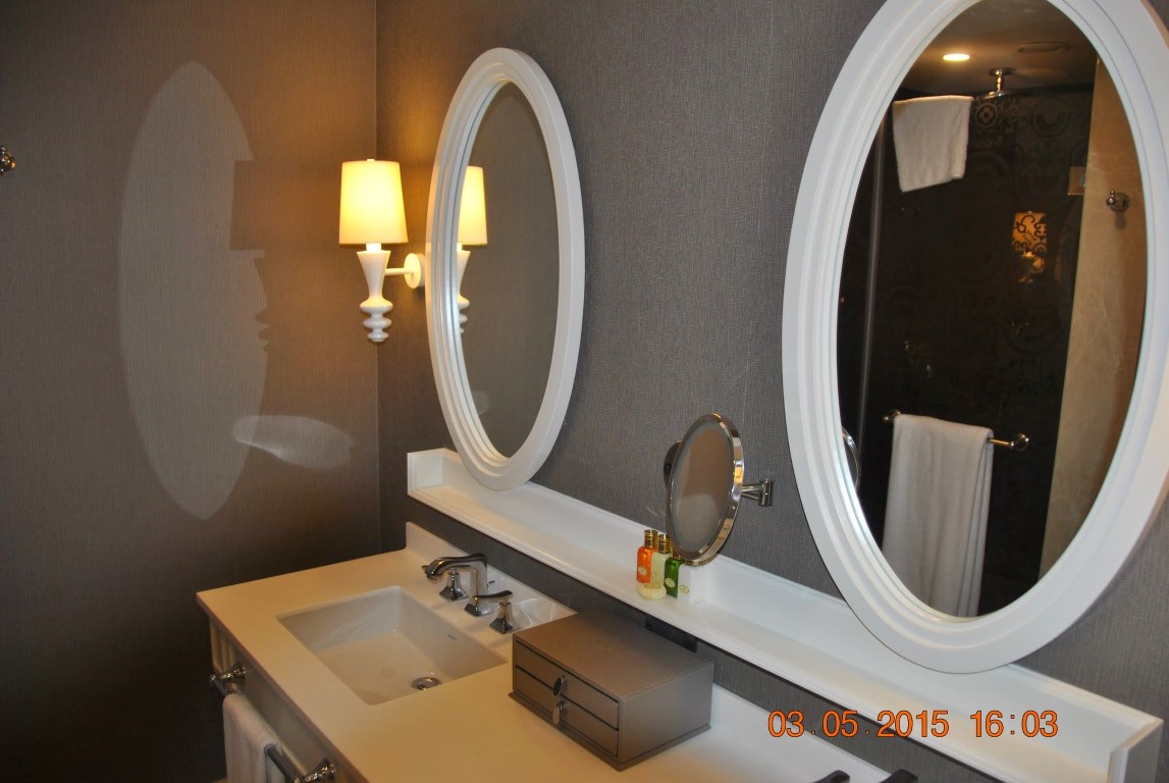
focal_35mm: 27
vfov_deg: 48.1
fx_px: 878
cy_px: 392
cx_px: 584
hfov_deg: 67.3
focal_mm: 18
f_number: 3.5
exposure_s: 1/60
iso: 200
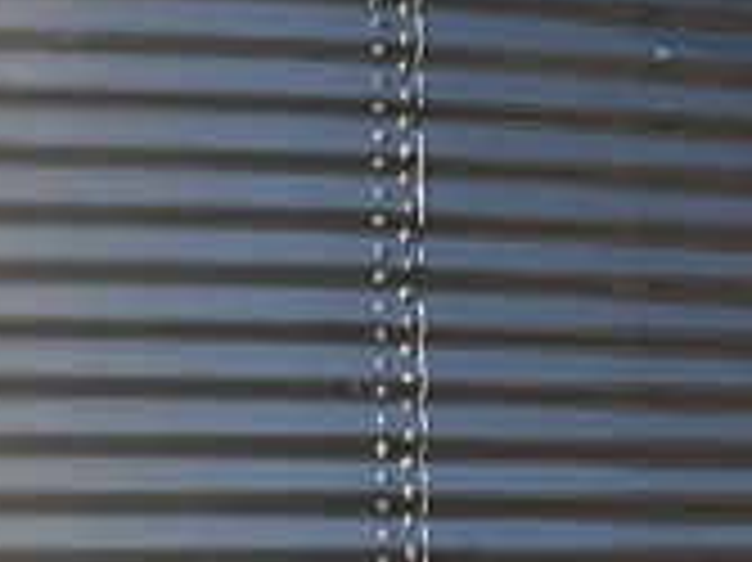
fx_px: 4537
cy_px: 360
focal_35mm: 209
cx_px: -216
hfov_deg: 9.3
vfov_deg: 7.1
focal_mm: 4.15
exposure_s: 1/1083
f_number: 2.2
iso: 25
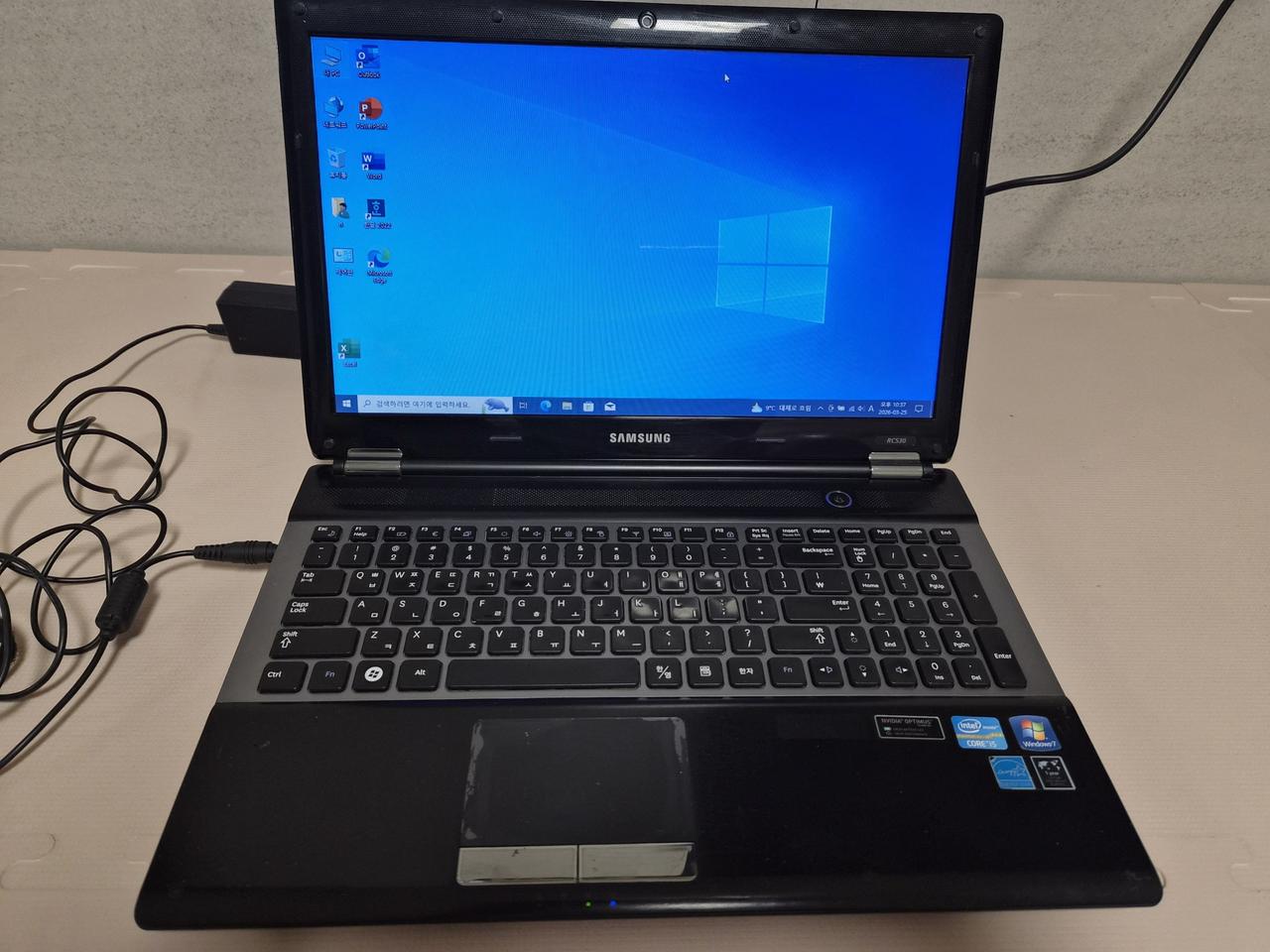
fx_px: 844
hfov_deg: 73.9
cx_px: 635
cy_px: 476
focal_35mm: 23
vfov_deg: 58.9
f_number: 1.8
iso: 125
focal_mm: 5.4
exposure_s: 1/120
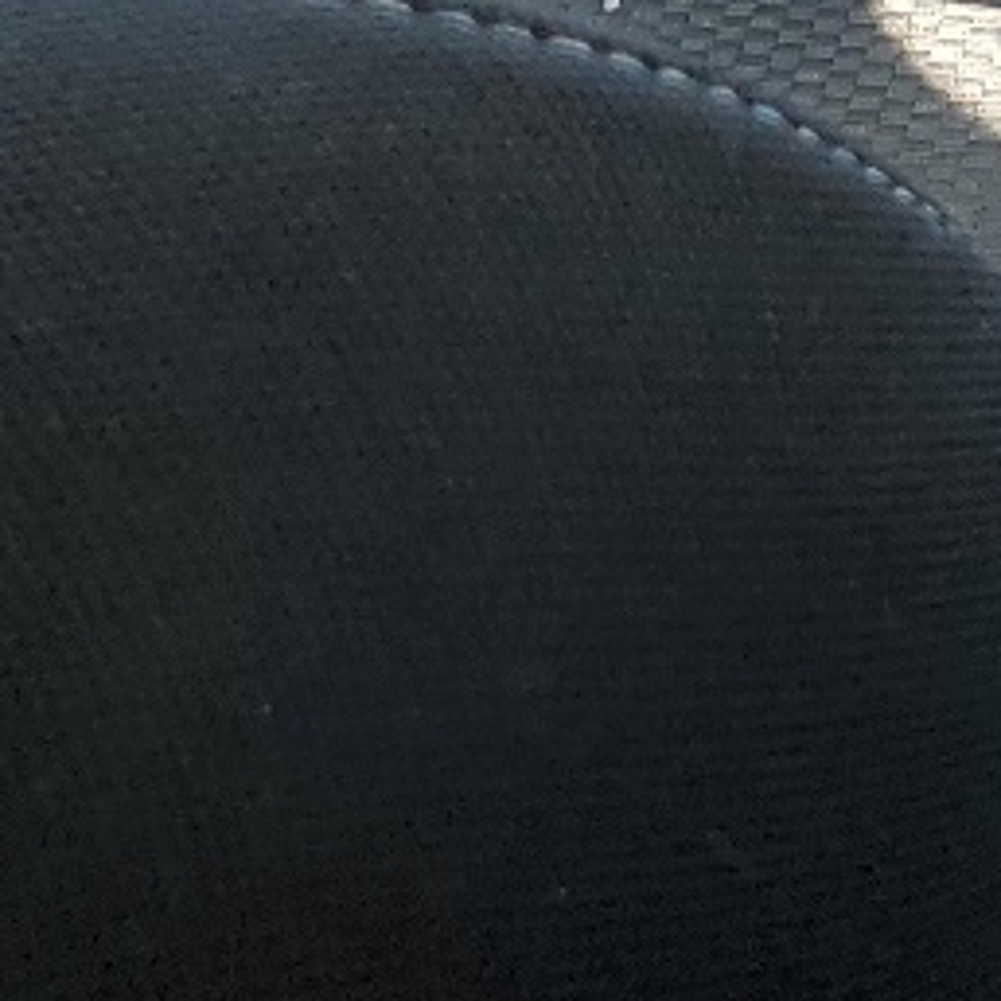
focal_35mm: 143
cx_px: 1990
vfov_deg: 11.8
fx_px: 4678
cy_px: -425
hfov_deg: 11.1
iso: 50
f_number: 1.5
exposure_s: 1/227
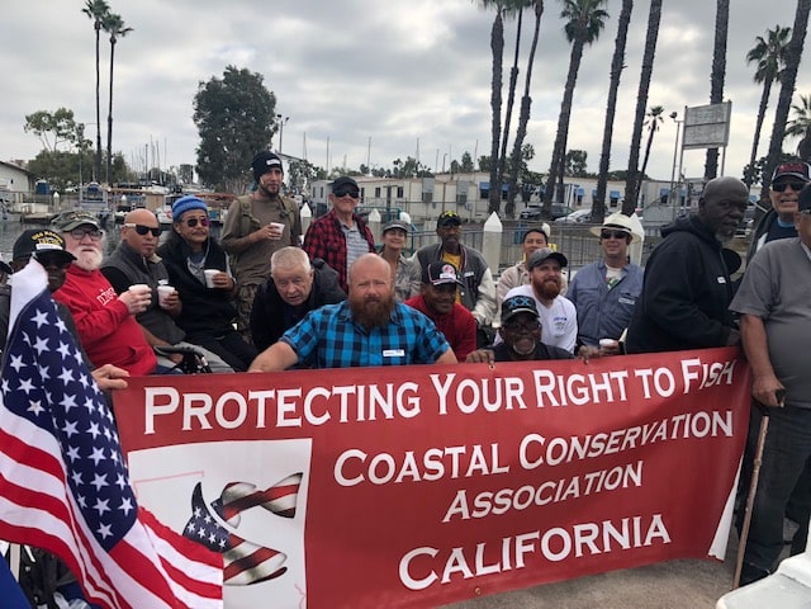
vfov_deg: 49.7
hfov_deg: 63.4
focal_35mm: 28
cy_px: 304
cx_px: 406
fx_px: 656
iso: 20
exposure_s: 1/1043
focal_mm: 4
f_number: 1.8
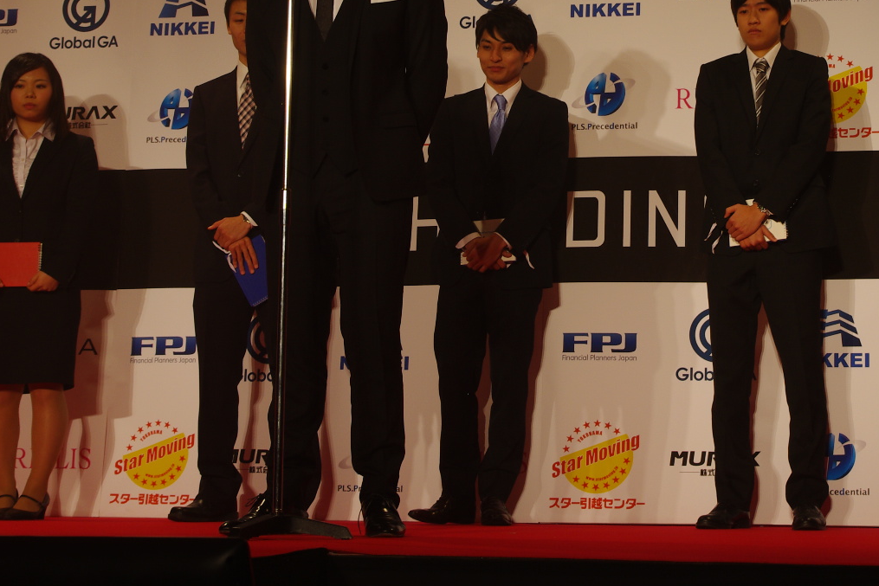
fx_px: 2369
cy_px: 100
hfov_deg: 21.0
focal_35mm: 97
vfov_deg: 14.0
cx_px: 579
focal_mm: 37.5
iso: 200
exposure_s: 1/60
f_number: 6.3
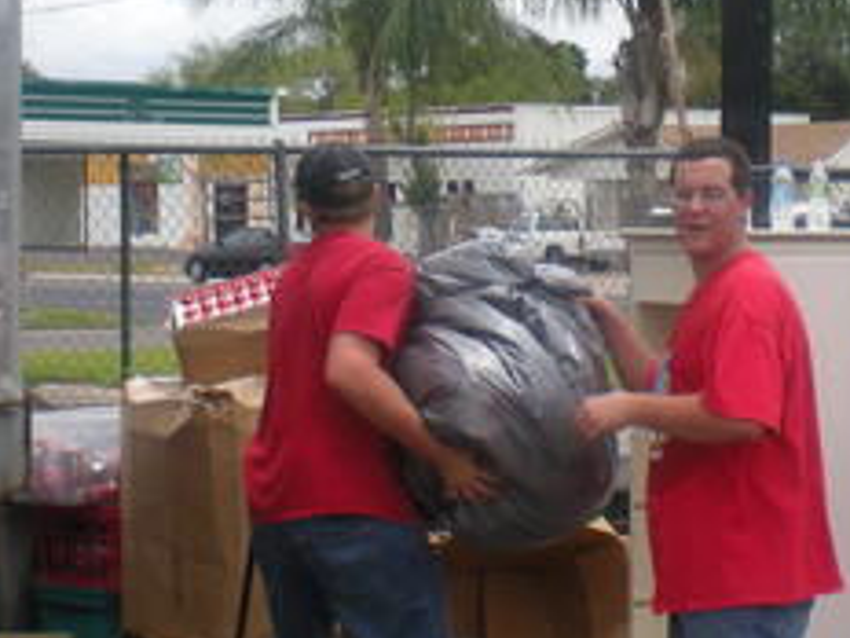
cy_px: 330
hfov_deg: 18.7
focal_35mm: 105
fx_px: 2578
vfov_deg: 14.1
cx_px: 487
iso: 64
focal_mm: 6.3
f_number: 4.6
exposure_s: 1/354
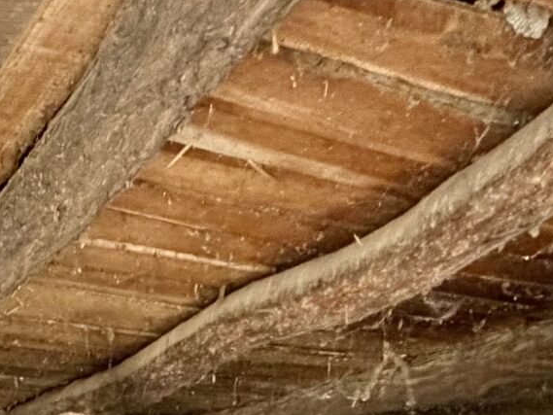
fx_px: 1007
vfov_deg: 18.8
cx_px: -49
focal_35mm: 63
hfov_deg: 28.1
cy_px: 713
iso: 500
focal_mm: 2.22
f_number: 2.2
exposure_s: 1/60
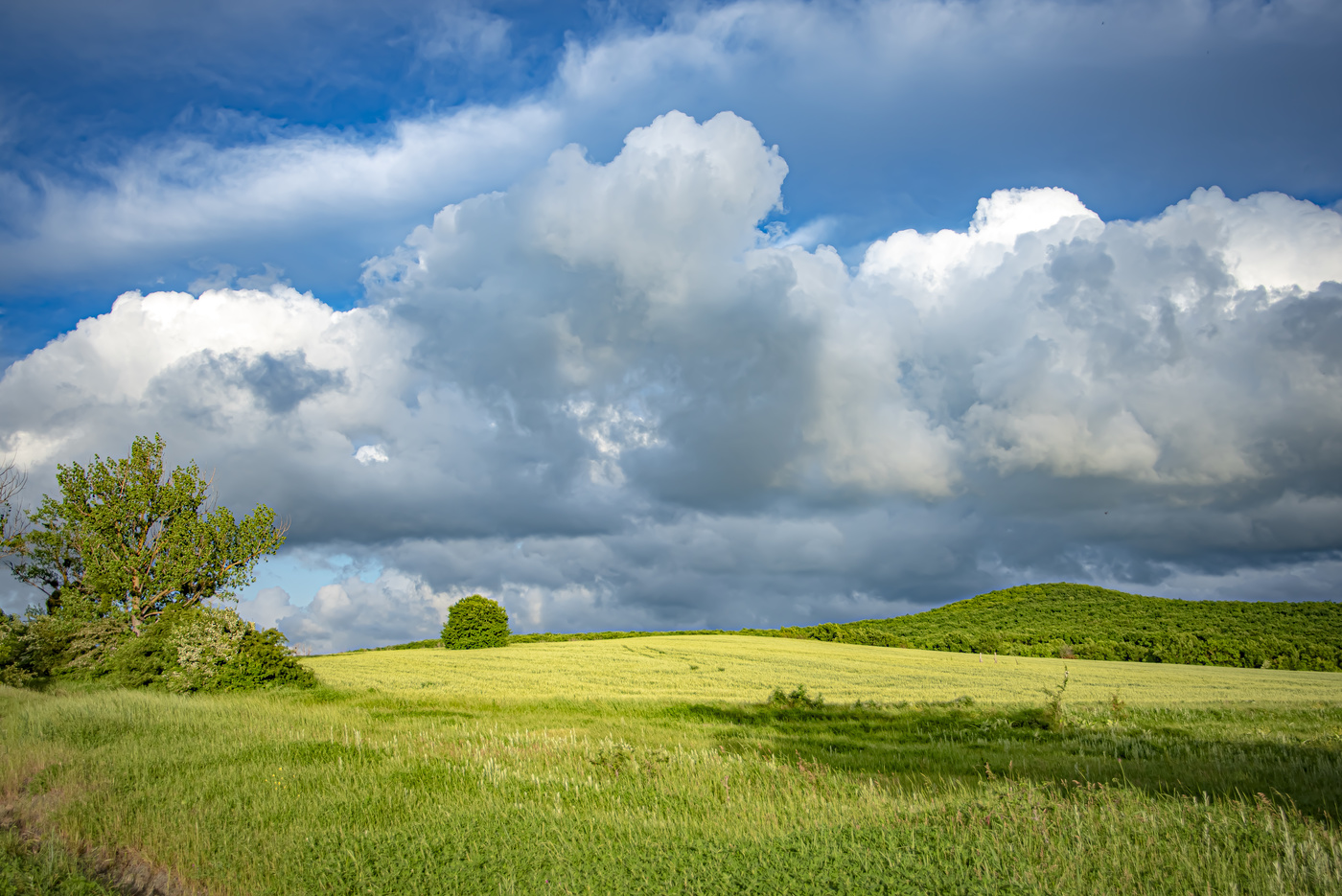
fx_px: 1343
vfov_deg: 36.9
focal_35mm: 36
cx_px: 671
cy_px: 448
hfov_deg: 53.1
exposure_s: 1/250
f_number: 7.1
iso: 100
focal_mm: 36
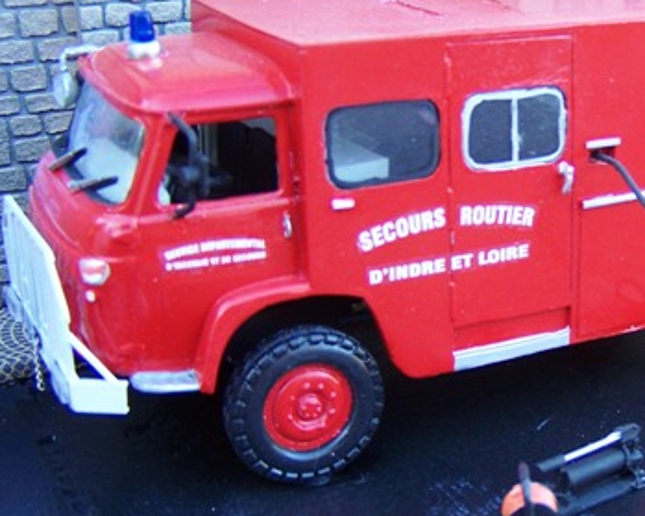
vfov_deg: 22.5
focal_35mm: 68
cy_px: 277
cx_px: 584
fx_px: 1298
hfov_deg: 26.9
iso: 100
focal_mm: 6.3
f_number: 2.8
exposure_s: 1/30
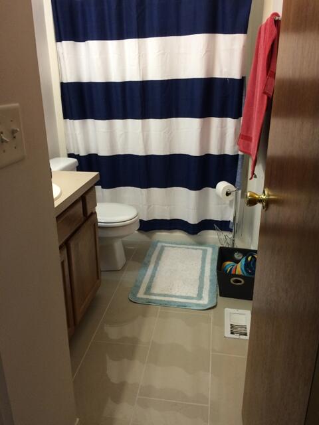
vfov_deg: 61.7
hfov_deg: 48.2
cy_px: 212
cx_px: 160
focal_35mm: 29
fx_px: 356
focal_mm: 4.15
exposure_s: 1/30
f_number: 2.2
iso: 125
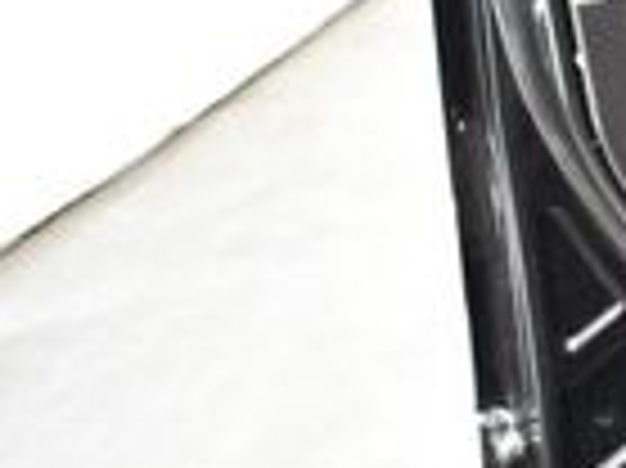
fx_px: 2891
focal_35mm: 160
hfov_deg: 11.0
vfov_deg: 9.1
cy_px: -90
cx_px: 1333
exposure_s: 1/60
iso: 4500
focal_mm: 18
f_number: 3.5
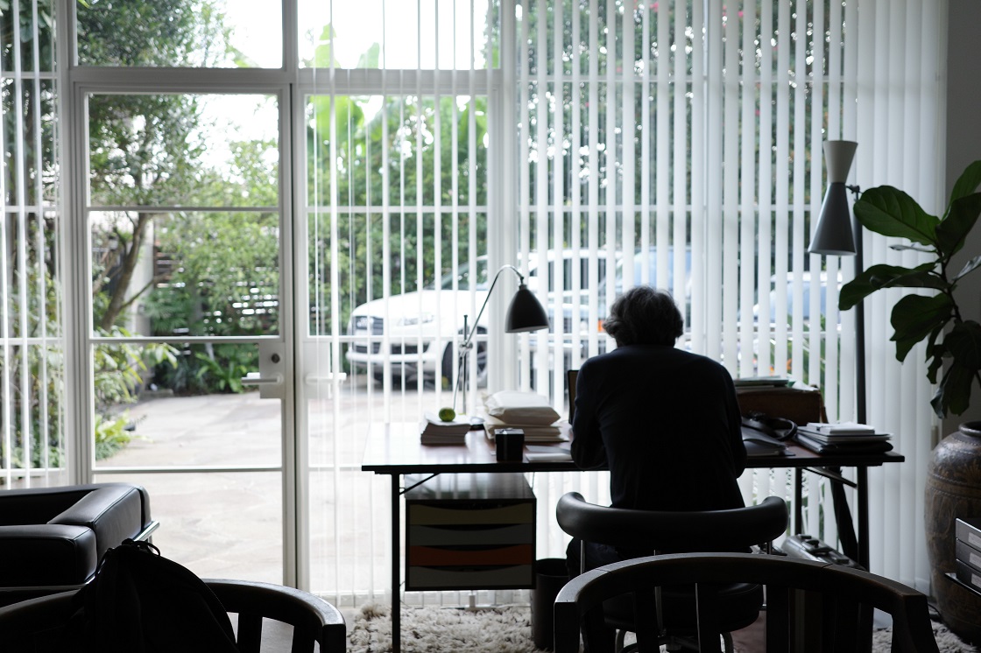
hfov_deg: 48.5
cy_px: 326
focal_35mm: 40
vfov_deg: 33.4
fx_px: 1090
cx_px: 490
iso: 200
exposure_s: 1/125
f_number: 2.8
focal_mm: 26
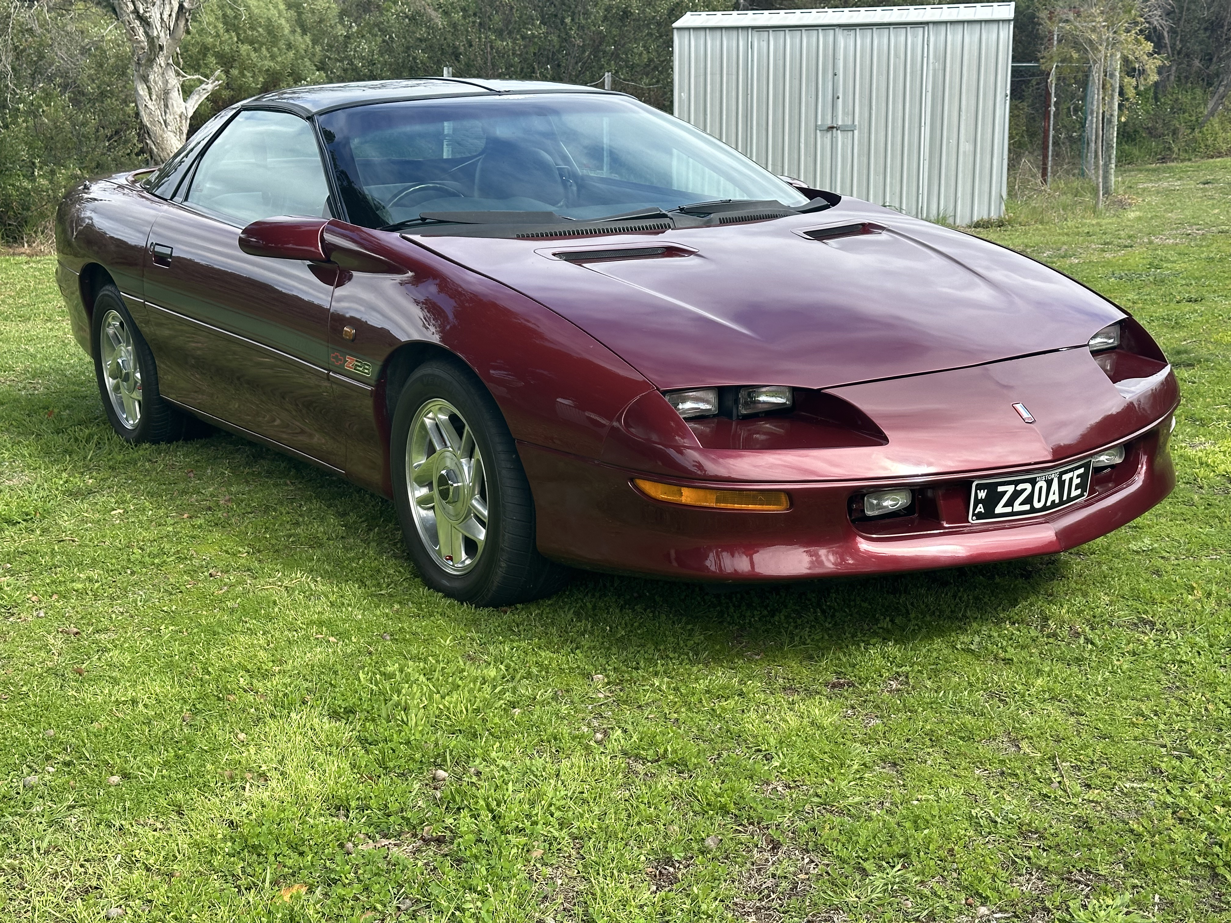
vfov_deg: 30.3
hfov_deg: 39.7
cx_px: 616
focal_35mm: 48
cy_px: 462
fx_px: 1707
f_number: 1.78
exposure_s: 1/1305
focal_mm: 6.86
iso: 64
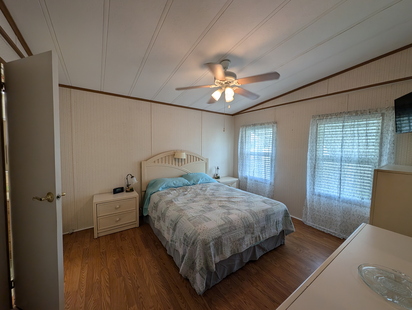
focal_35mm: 12
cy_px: 155
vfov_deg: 94.6
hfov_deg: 110.5
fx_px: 143
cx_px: 206
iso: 66
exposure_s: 1/120
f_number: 1.95
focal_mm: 2.23
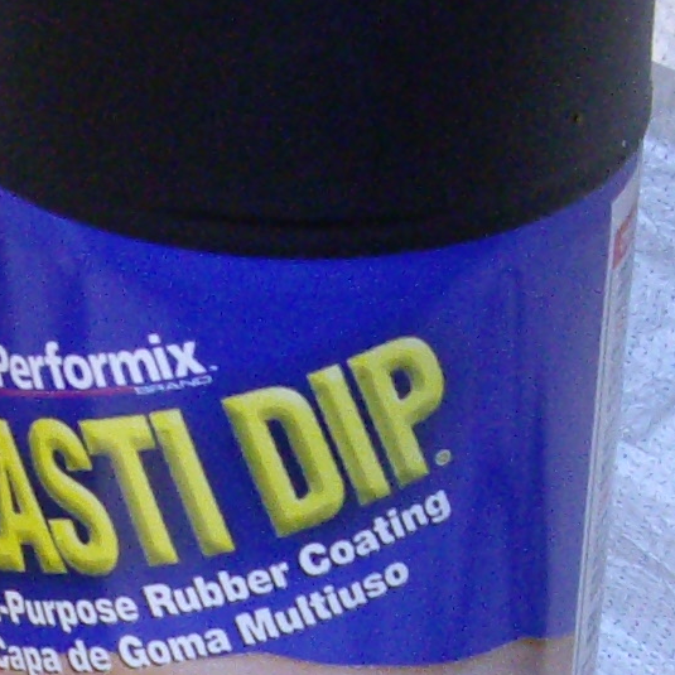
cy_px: 802
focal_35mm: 229
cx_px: 98
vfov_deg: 7.6
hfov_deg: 7.6
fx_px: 5052
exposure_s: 1/40
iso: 400
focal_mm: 7.9
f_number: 2.8
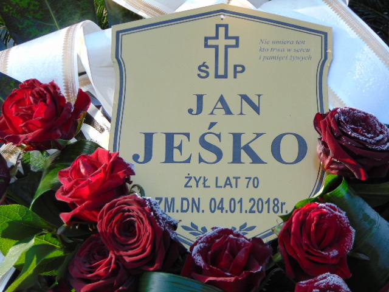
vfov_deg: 4.8
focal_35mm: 307
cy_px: 146
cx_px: 194
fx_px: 3450
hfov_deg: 6.5
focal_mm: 55.1
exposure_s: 1/160
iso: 80
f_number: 4.2
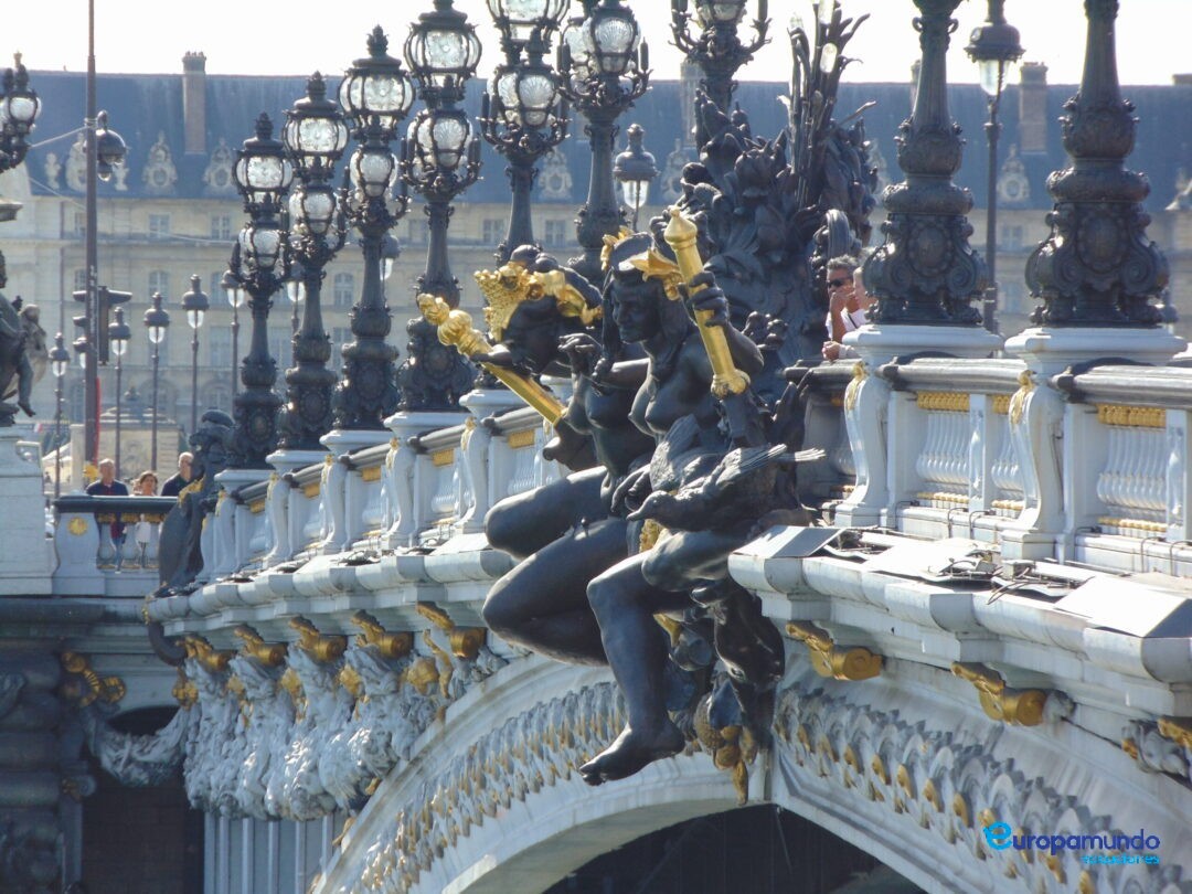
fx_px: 13051
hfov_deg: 5.2
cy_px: 447
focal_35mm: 379
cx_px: 596
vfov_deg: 3.9
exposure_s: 1/400
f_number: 4.2
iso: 80
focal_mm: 68
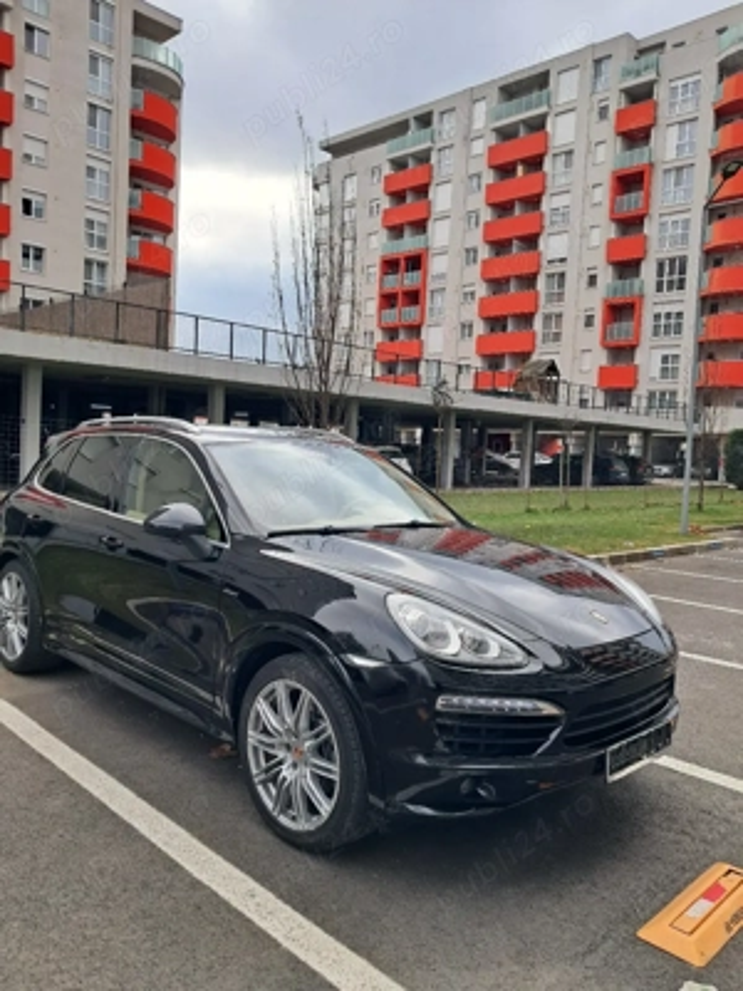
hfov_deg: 51.4
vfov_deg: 65.3
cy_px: 496
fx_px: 773
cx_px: 372
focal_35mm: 27
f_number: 1.8
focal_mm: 4
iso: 50
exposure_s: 1/370
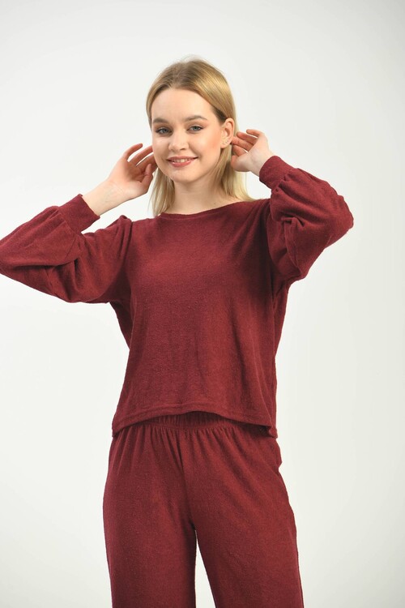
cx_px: 202
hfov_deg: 6.9
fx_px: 3375
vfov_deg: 10.3
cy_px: 304
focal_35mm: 200
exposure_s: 1/160
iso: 100
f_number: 6.3
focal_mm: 200
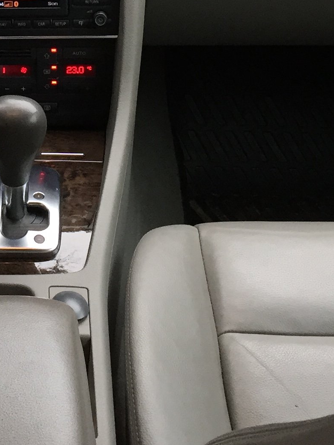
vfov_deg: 20.2
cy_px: -85
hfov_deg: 16.0
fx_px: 1171
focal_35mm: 91
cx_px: 12
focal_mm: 4.15
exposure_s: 1/30
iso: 32
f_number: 2.2
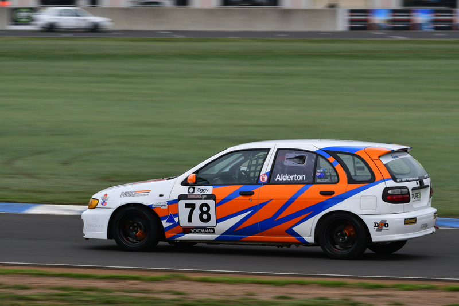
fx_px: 3826
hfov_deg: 6.9
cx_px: 230
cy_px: 153
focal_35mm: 300
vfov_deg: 4.6
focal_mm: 200
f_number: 10
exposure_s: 1/250
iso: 200
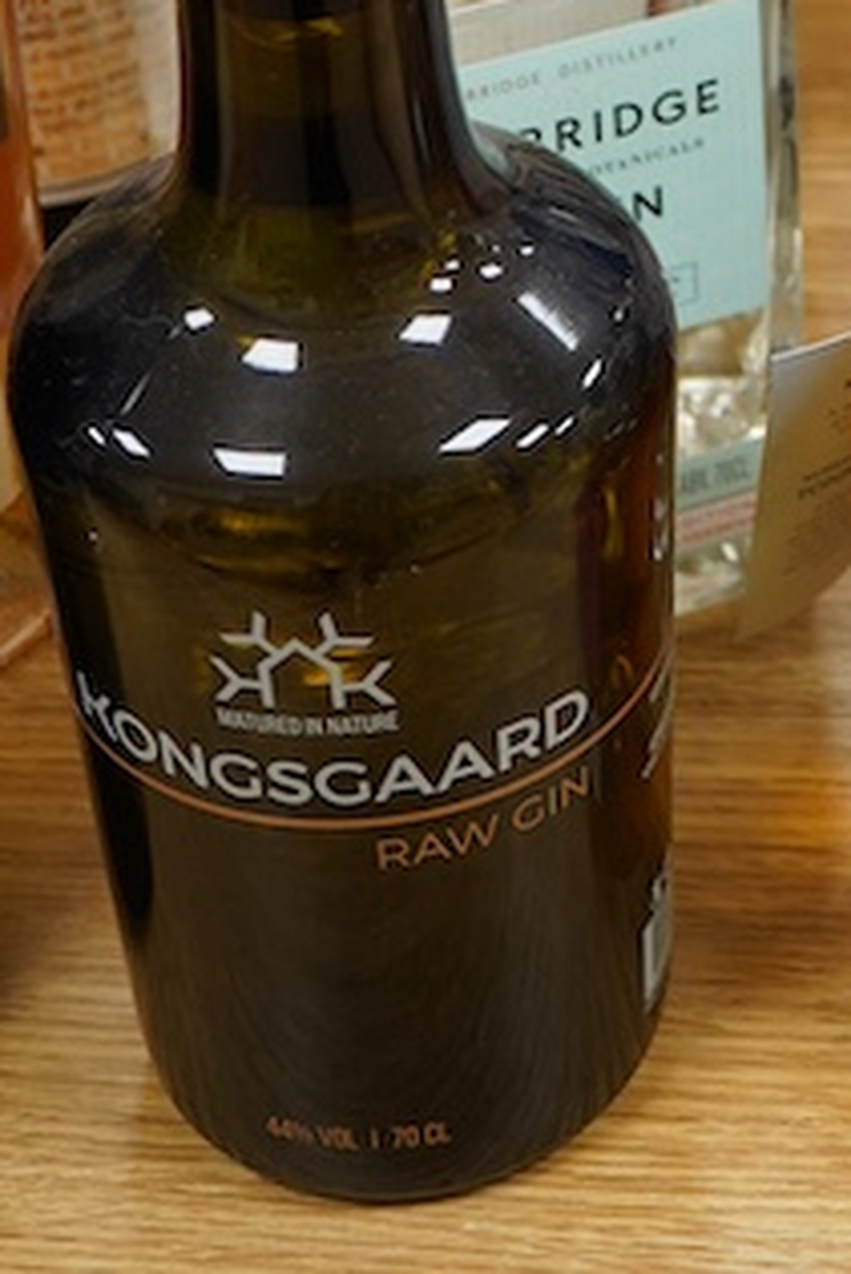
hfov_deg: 10.5
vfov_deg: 15.5
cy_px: -181
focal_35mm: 128
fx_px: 4533
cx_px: 1149
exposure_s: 1/125
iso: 1250
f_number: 5.6
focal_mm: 30
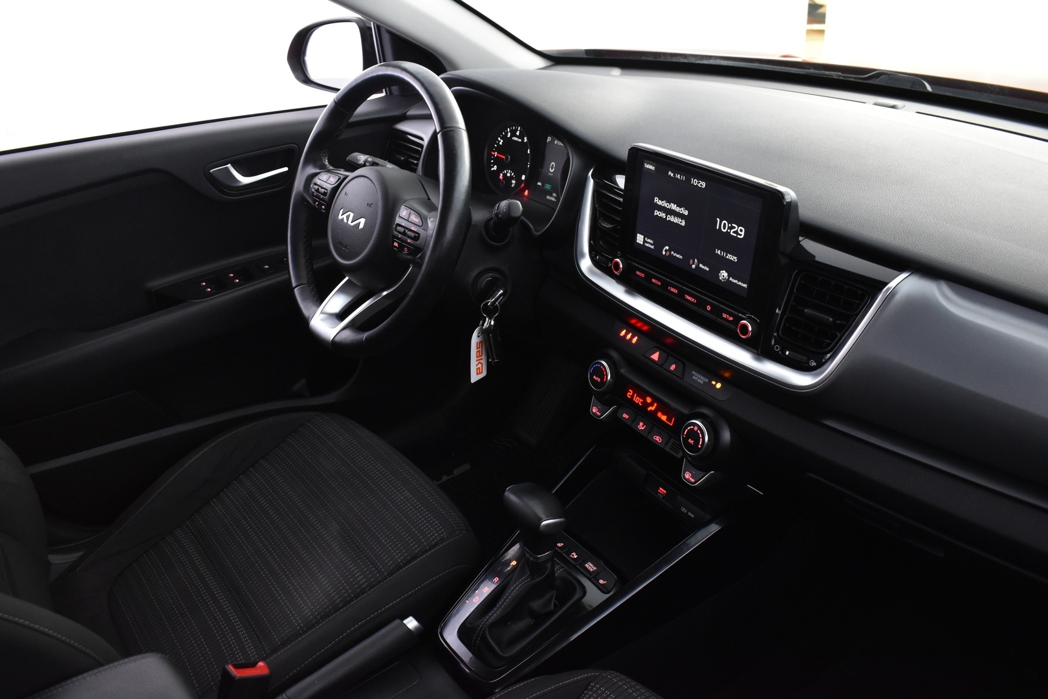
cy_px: 350
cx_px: 524
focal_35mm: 30
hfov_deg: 61.9
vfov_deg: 43.6
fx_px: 873
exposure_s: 1/8
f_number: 5.6
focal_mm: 20
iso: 1250
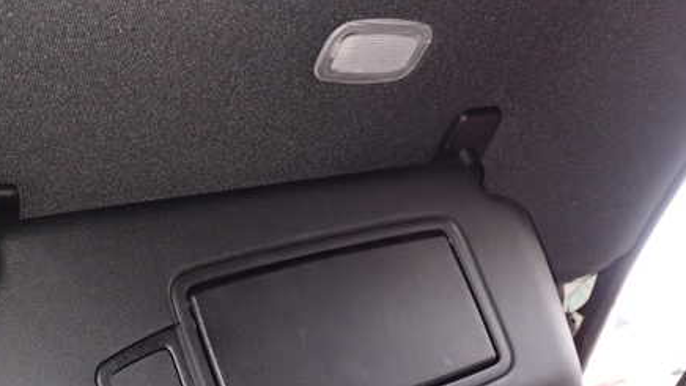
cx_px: 227
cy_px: 314
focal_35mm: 45
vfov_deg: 26.0
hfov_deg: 44.8
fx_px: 818
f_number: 6.3
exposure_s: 1/30
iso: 400
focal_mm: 5.4
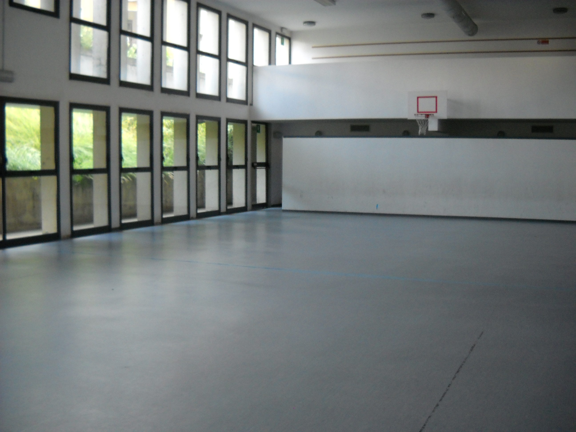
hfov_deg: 45.8
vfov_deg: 35.1
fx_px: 682
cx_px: 288
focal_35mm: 41
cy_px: 216
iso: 308
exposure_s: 1/60
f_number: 3.1
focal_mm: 6.72
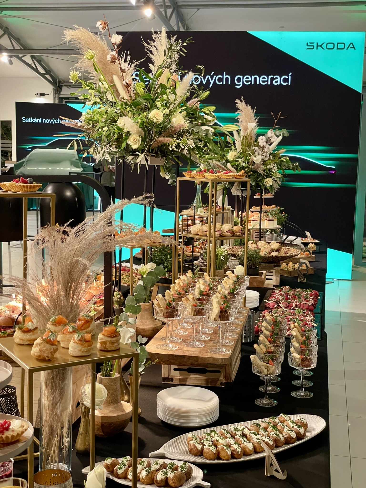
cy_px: 244
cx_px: 183
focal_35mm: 52
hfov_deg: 28.0
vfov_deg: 36.8
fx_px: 733
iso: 200
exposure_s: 1/50
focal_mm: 6
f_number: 2
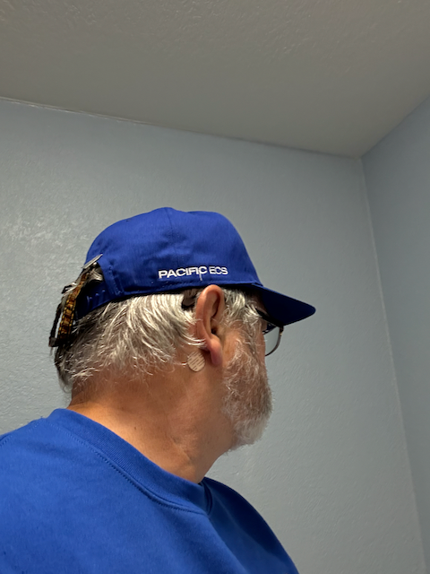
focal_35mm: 30
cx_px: 215
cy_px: 287
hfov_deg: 46.8
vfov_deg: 60.0
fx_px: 497
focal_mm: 2.69
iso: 320
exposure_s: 1/60
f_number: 1.9
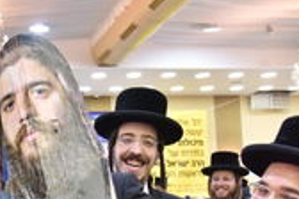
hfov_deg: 31.2
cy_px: 155
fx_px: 473
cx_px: -30
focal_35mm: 57
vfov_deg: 23.5
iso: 1600
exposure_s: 1/320
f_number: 4
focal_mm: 24
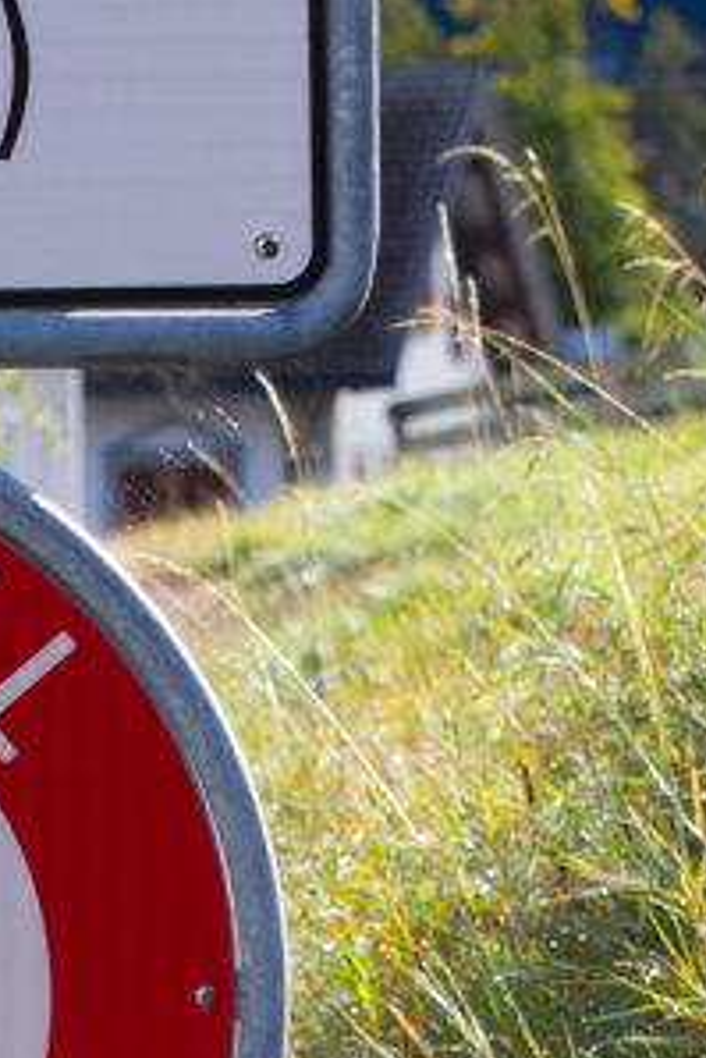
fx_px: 11047
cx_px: -275
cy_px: 1583
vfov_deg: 5.4
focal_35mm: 376
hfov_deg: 3.6
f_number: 6.3
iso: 100
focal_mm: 70
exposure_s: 1/125
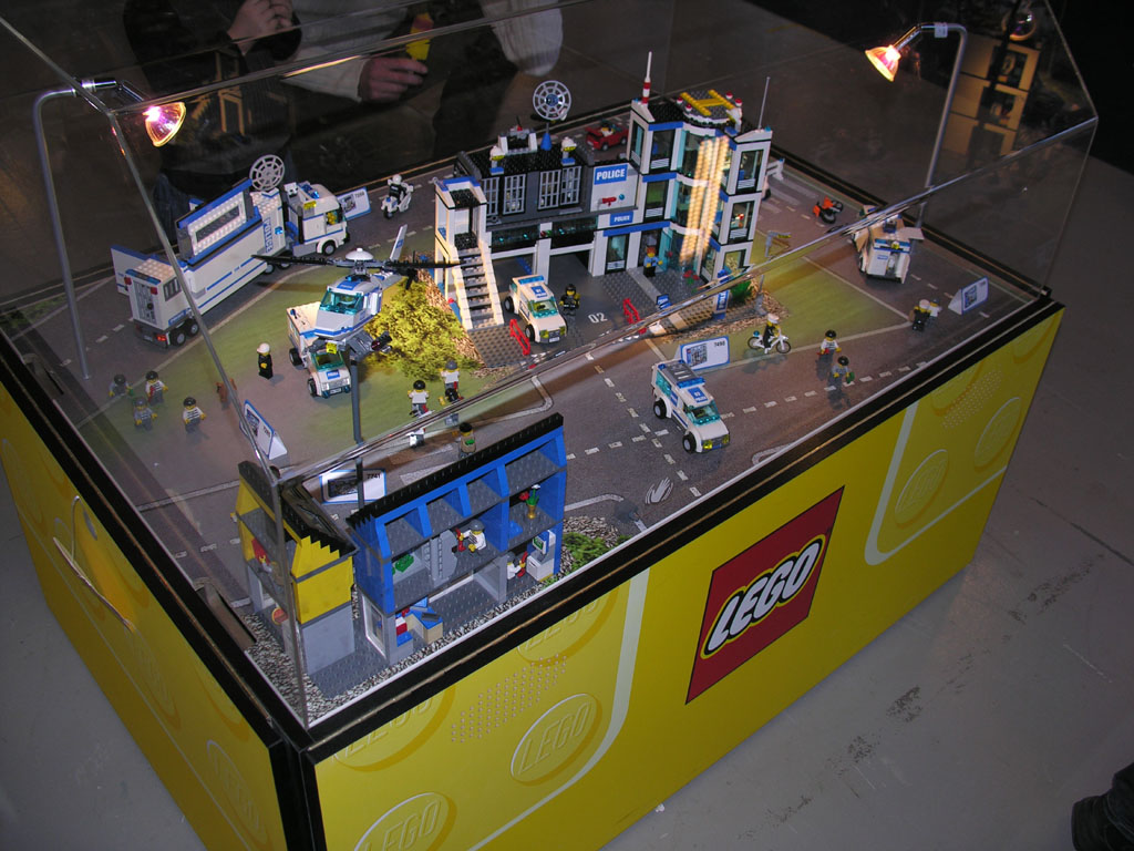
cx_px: 567
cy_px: 426
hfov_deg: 52.6
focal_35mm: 35
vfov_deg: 40.7
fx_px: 1147
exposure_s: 1/60.1
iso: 50
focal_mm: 8.9
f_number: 2.8
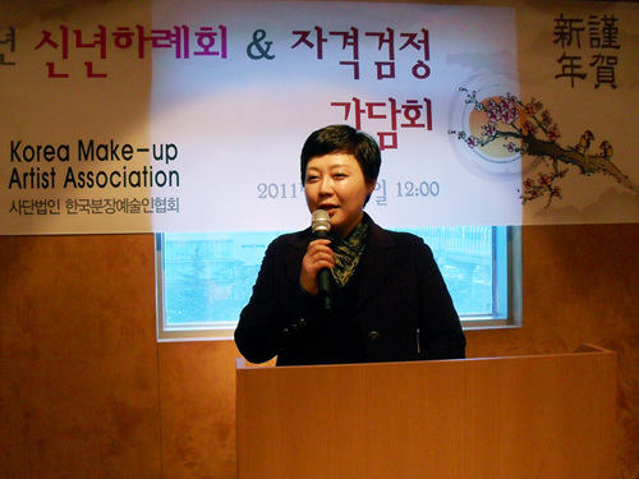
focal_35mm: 38
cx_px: 320
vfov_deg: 37.7
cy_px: 240
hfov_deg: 49.0
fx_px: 701
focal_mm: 6.3
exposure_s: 1/45
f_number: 2.8
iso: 160
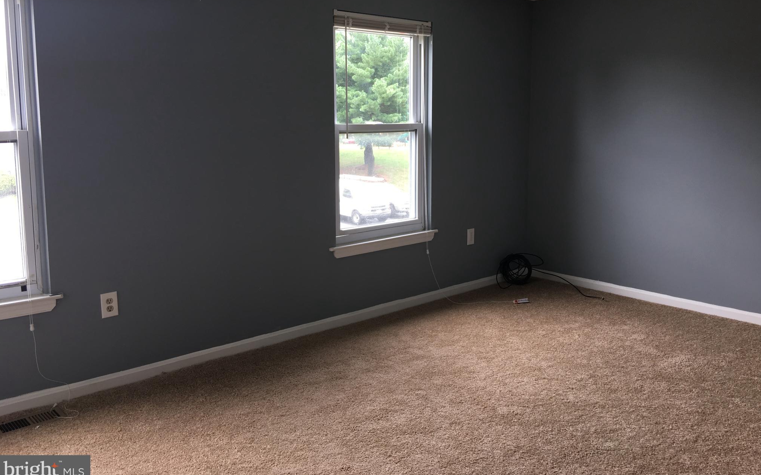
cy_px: 198
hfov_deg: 61.2
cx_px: 380
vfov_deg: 40.5
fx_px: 643
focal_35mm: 31
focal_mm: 4.15
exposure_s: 1/32
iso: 25
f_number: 2.2
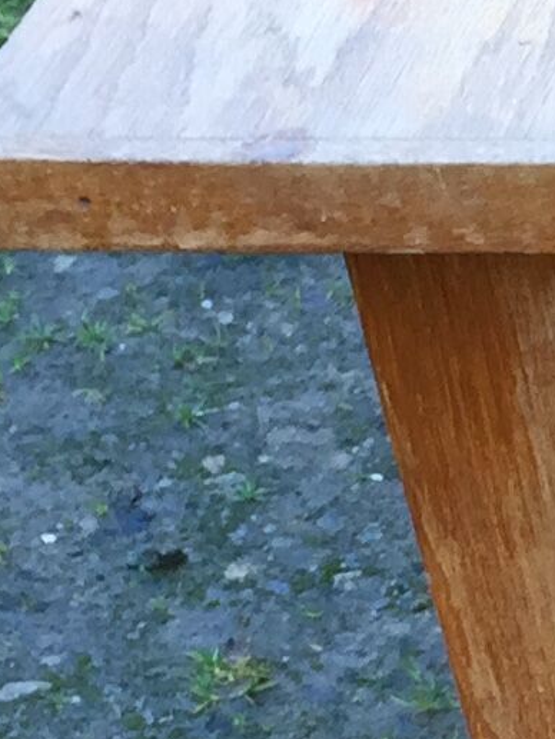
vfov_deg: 10.5
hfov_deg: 7.4
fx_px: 3910
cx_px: 1468
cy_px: 1045
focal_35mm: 183
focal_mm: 4.15
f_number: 2.2
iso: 40
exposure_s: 1/100
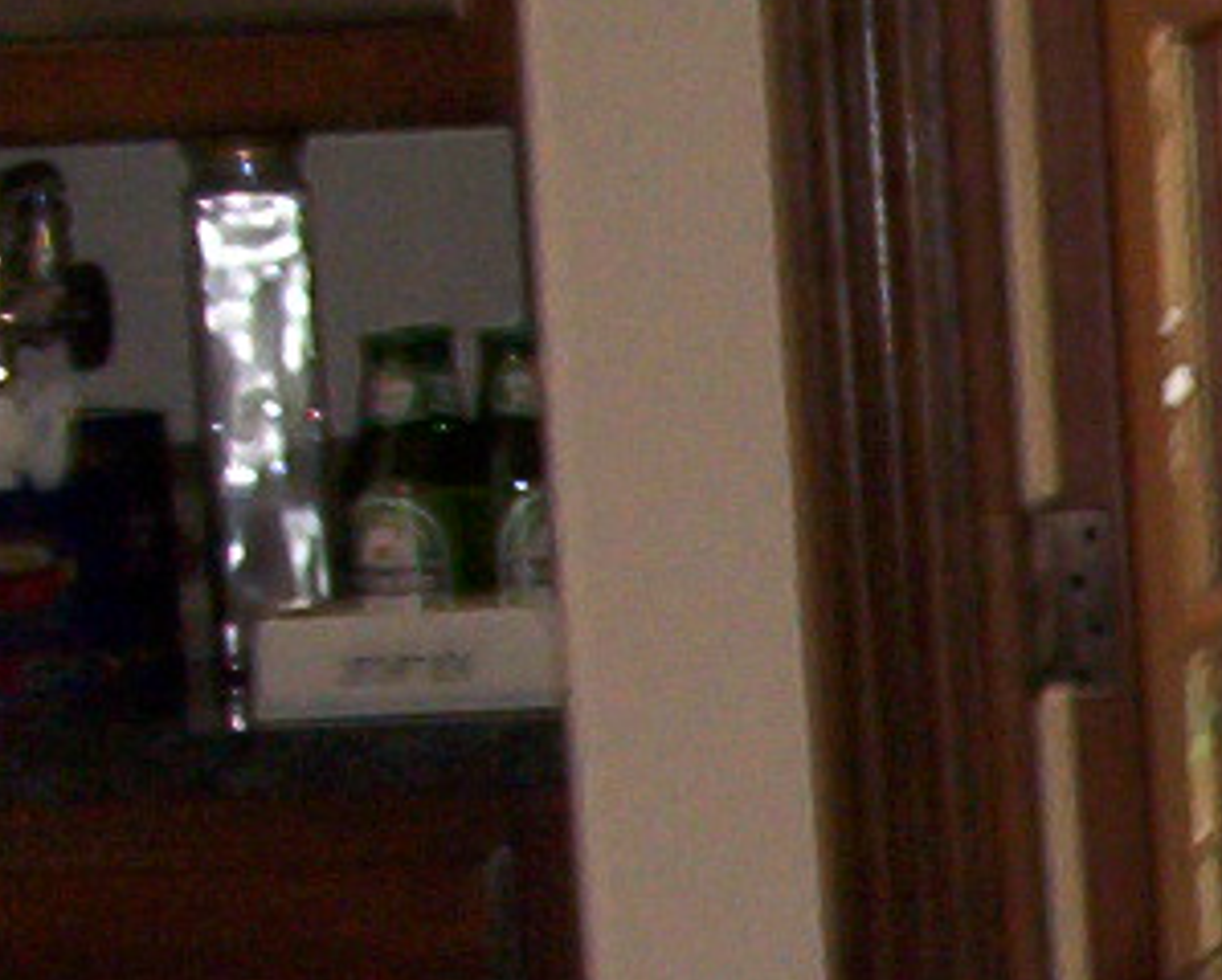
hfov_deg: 8.6
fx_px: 7532
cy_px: 1650
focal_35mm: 208
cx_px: 2791
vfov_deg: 7.3
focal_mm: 6
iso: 140
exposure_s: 1/30
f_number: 4.5
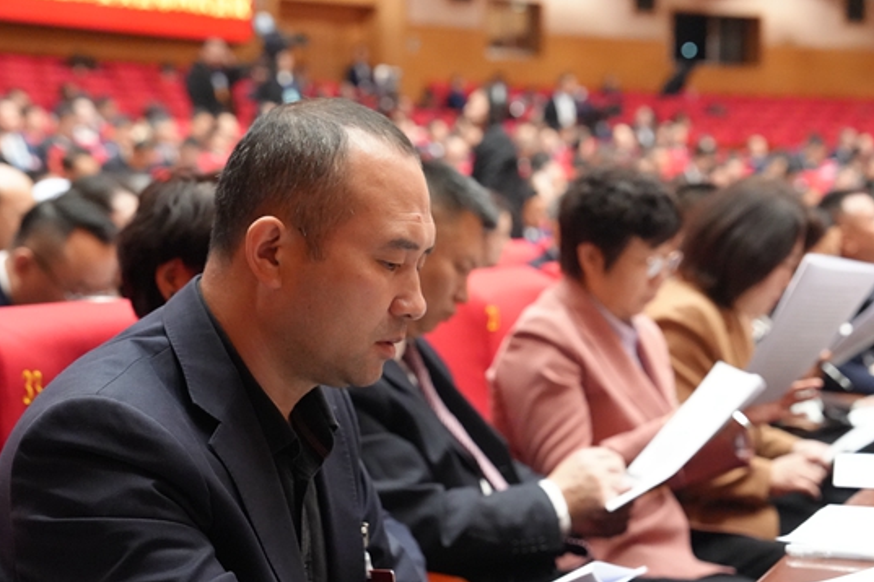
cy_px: 414
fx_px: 1918
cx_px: 487
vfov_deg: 17.2
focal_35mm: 79
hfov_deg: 25.7
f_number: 4
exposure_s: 1/160
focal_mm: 53
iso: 10000
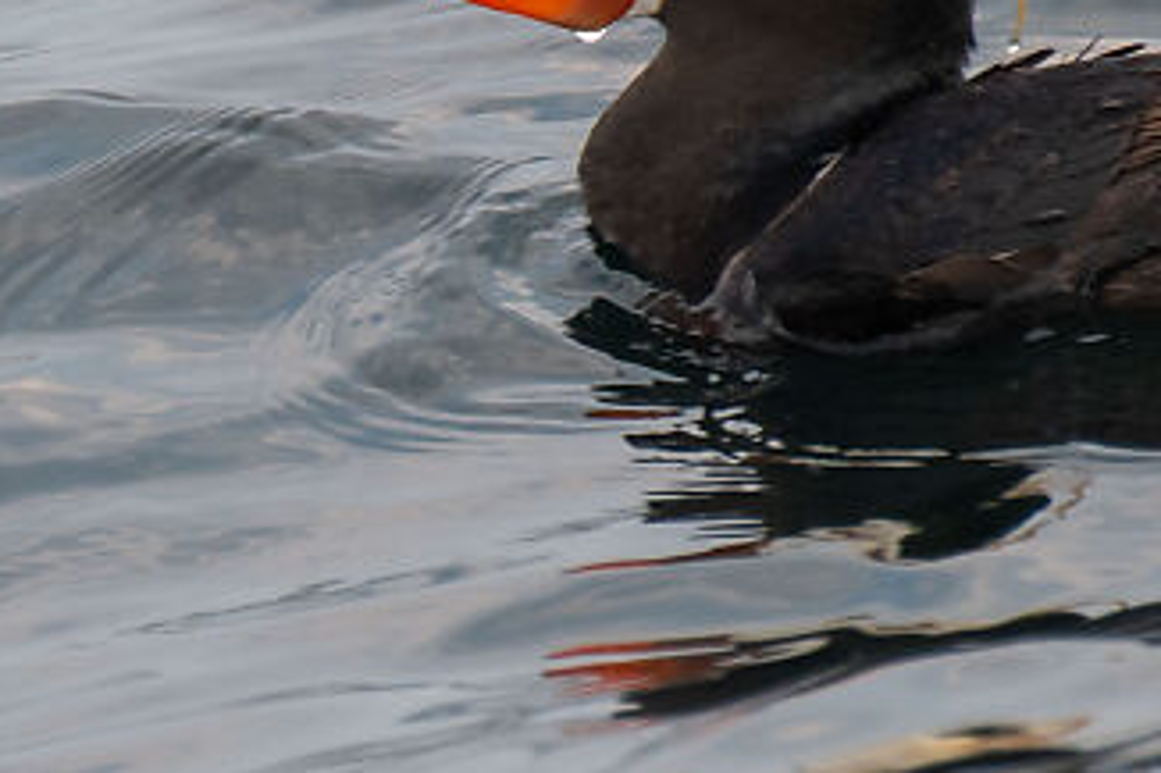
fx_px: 63304
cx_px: 1104
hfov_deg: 1.1
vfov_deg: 0.7
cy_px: 23
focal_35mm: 1964
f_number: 8
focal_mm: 800
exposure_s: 1/500
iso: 160
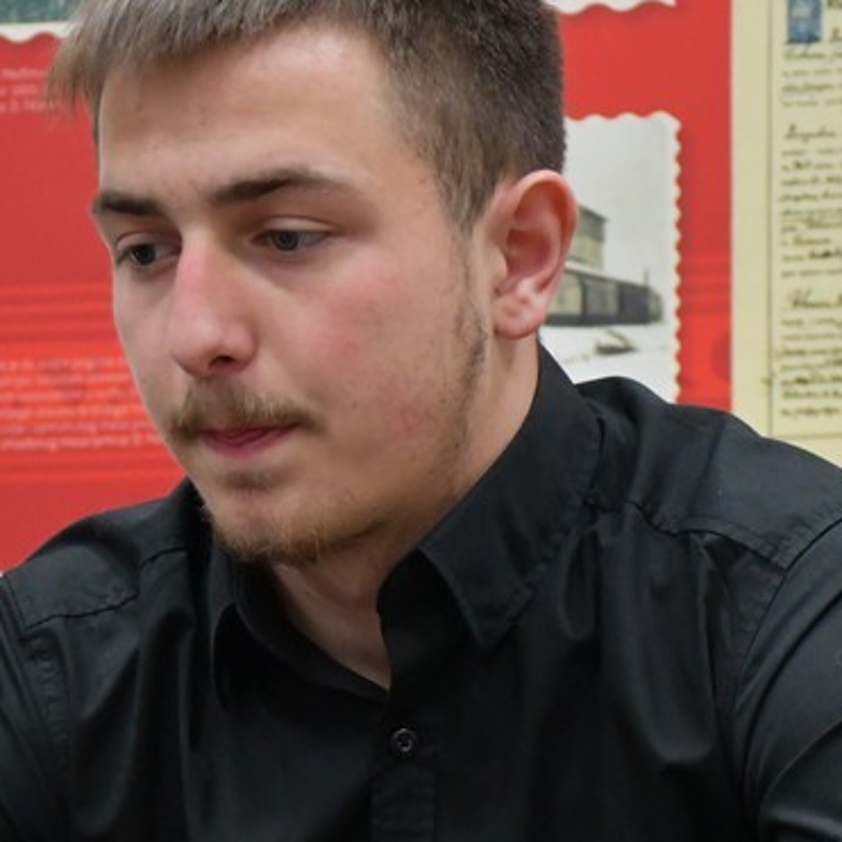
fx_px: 7238
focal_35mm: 263
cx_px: 379
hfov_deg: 6.7
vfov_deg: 6.7
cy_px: 643
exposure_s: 1/125
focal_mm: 75
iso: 4000
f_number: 5
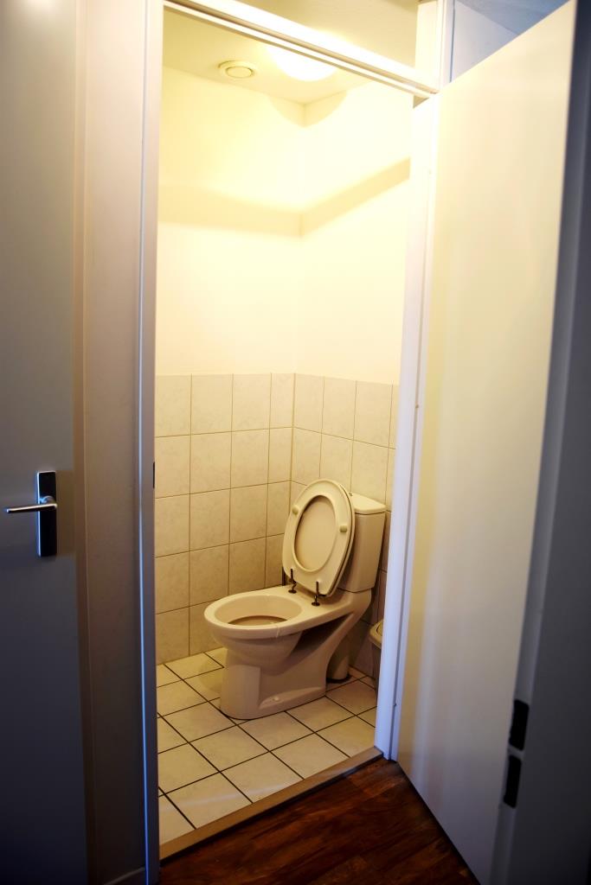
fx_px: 665
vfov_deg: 67.4
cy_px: 442
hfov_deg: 47.9
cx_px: 296
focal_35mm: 27
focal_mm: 18
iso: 100
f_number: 3.5
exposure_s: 1/8
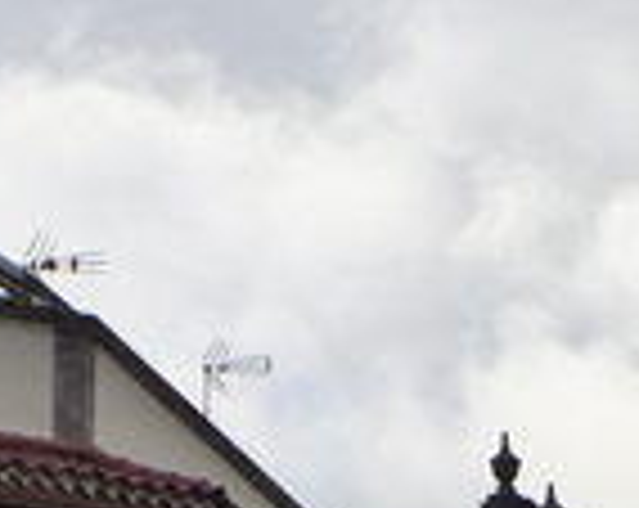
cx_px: 1069
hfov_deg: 7.2
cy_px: 1003
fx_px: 4945
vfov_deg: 5.8
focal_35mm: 262
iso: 400
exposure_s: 1/1600
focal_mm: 10.8
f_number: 2.8
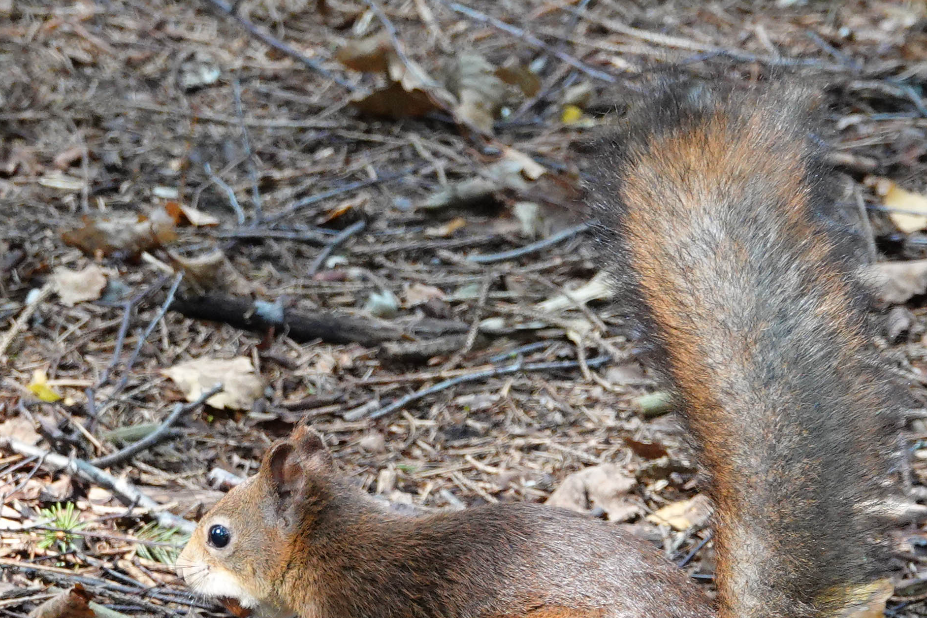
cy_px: 601
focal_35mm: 462
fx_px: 11895
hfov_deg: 4.5
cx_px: 396
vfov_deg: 3.0
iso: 800
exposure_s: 1/80
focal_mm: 58.29
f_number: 4
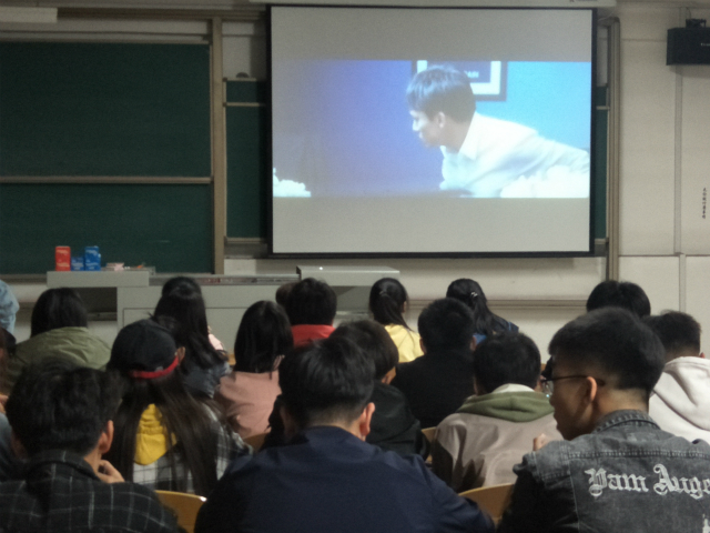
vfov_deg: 56.8
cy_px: 266
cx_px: 355
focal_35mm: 24
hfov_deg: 71.6
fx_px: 492
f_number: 1.7
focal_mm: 4.1
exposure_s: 1/33
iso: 362
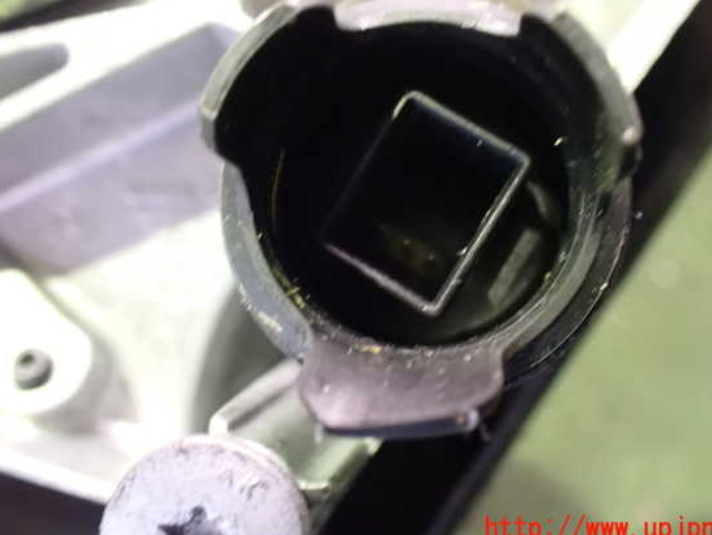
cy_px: 251
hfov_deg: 55.3
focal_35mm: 33
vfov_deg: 42.9
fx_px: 679
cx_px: 388
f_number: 2.3
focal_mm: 5.4
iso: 1600
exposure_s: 1/15
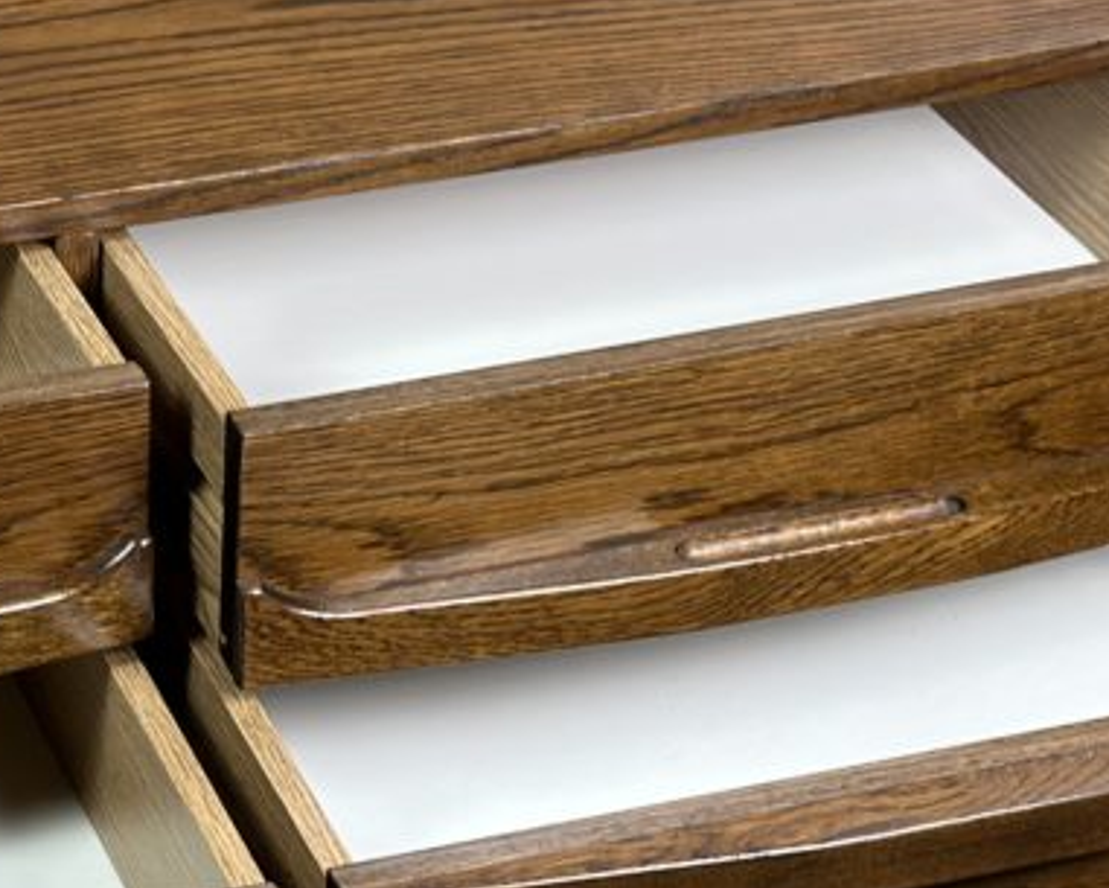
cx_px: 143
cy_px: 667
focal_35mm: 126
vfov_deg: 12.2
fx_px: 4137
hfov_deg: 15.1
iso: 125
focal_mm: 6.86
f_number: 1.78
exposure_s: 1/50
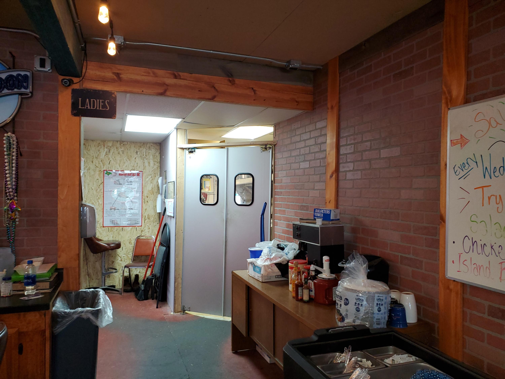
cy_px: 190
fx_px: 379
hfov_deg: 67.3
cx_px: 252
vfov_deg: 53.1
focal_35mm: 26
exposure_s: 1/24
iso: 160
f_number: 2.4
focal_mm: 4.3
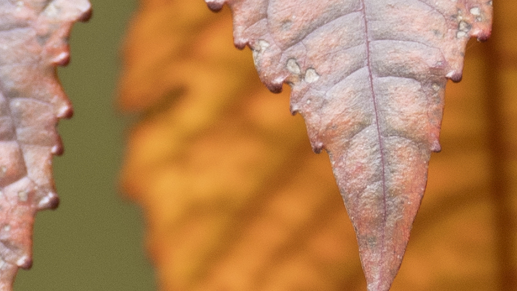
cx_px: 202
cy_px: 284
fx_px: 15337
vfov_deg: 1.1
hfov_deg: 1.9
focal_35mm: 1119
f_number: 3.9
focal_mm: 59.97
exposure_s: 1/200
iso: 125
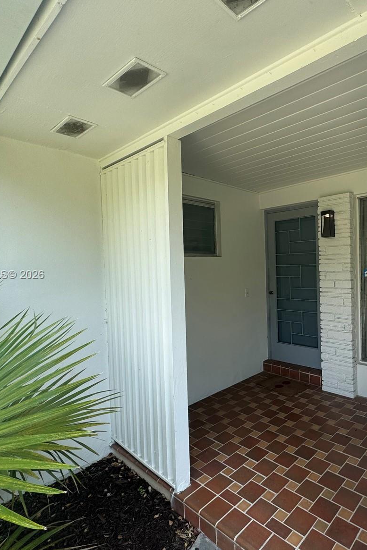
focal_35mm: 20
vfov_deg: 84.0
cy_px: 275
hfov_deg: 58.7
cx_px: 275
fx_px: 306
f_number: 2.2
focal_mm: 2.22
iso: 40
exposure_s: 1/343
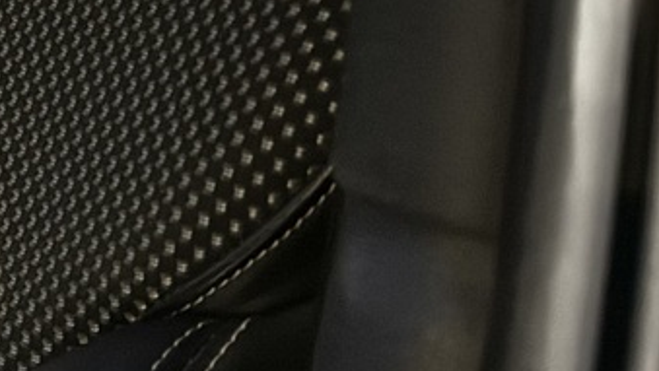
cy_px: -165
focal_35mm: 111
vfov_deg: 10.6
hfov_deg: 15.2
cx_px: -690
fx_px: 1940
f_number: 1.78
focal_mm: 6.76
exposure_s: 1/28
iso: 2500
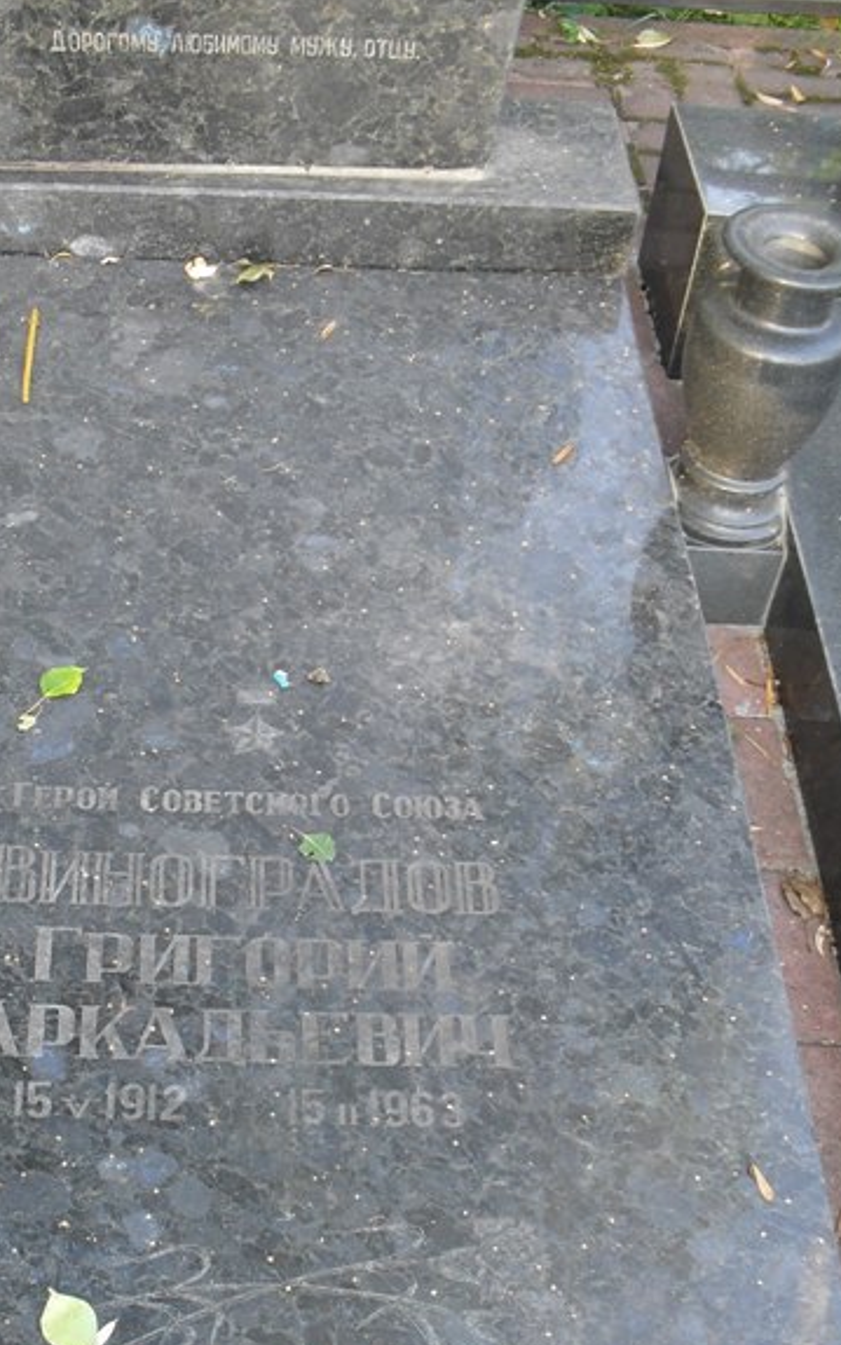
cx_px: 253
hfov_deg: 24.7
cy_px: 896
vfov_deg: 38.4
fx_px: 1906
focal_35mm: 52
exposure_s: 1/45
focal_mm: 6.3
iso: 100
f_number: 3.2
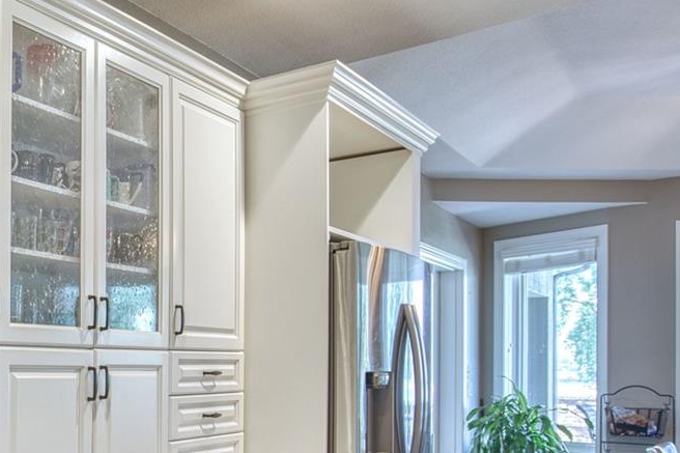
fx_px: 736
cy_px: 356
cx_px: -46
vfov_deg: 33.3
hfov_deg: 41.0
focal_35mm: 39
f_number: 4.5
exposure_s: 1/20
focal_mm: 16
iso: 500
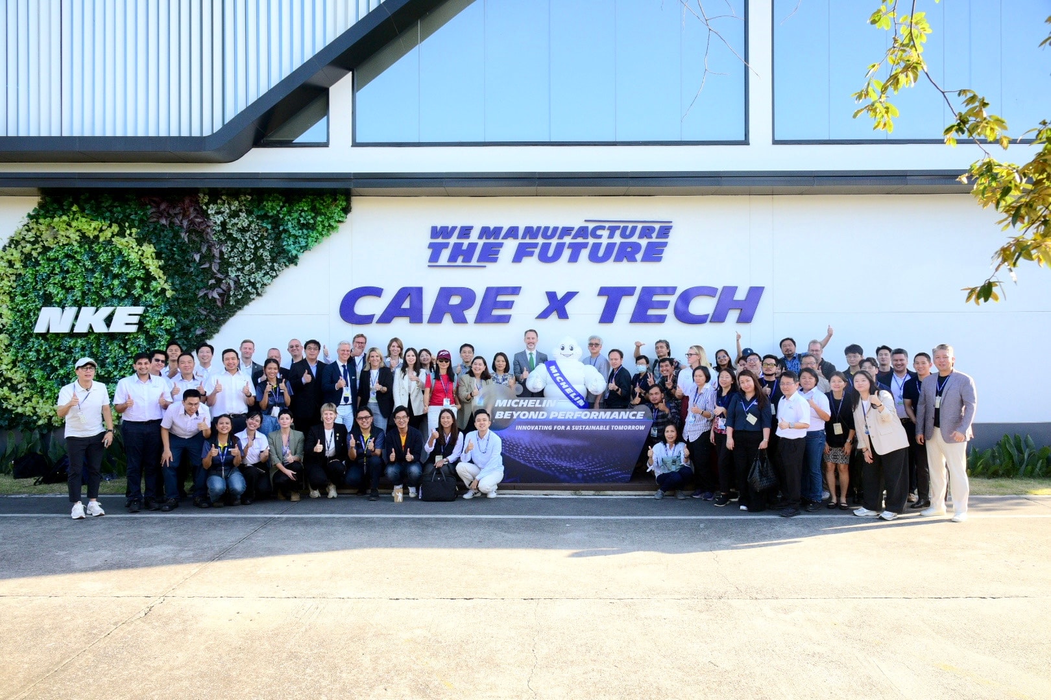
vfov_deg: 53.1
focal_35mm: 24
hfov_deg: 73.7
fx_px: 701
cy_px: 350
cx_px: 526
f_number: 8
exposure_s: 1/320
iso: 400
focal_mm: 24
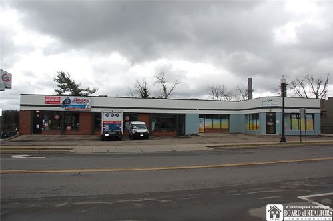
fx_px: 249
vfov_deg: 47.8
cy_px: 110
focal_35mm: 27
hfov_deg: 67.4
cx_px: 166
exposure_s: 1/500
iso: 200
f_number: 6.3
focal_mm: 18
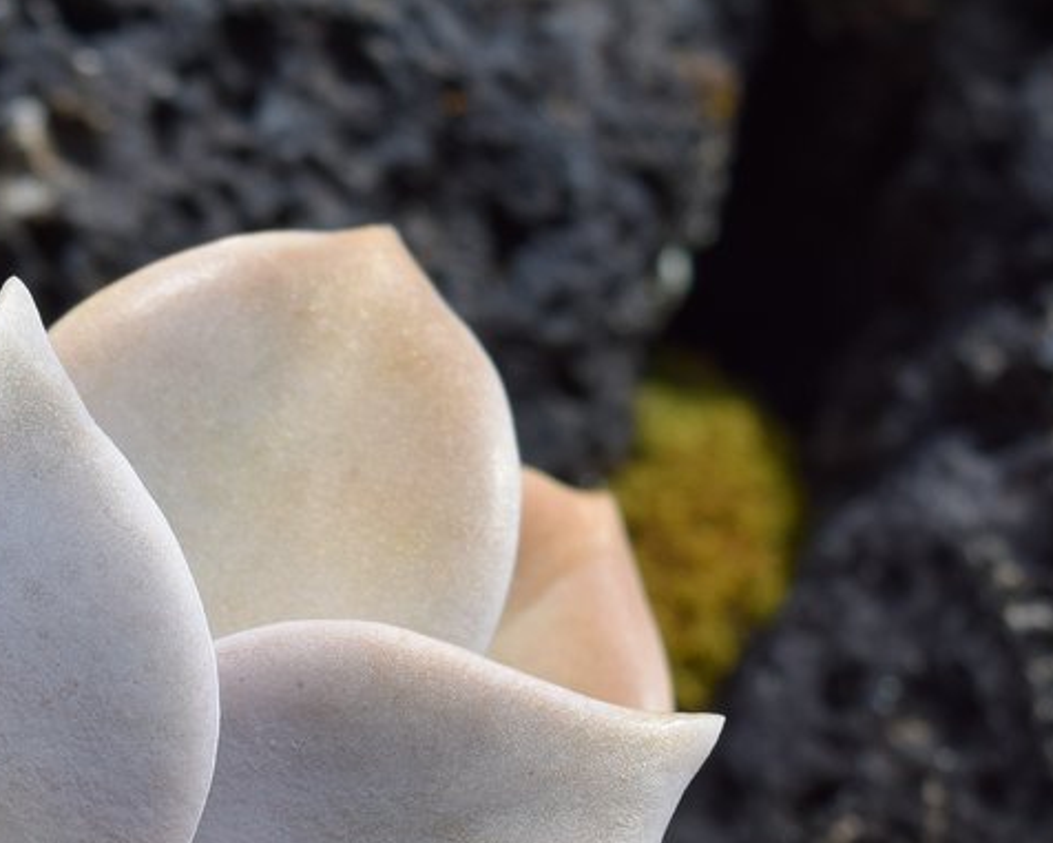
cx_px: -135
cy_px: 1085
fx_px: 5161
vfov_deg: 9.2
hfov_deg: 11.5
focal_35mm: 166
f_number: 8
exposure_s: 1/500
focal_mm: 35
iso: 200
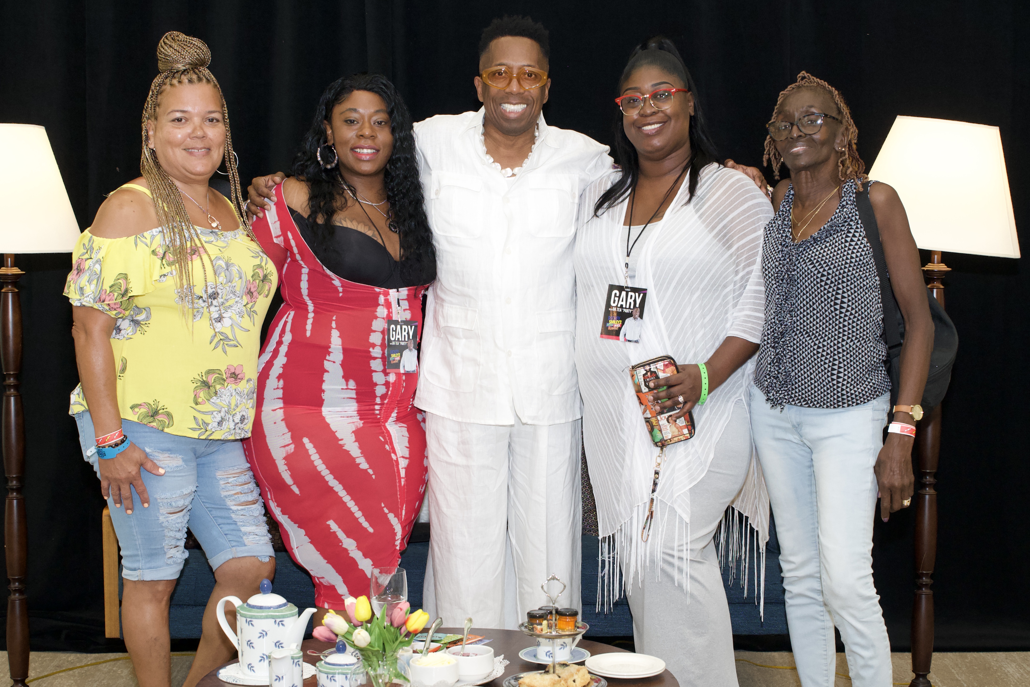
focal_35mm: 52
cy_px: 344
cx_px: 515
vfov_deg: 26.0
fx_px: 1488
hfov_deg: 38.2
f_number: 4.5
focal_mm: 35
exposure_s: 1/250
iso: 2000
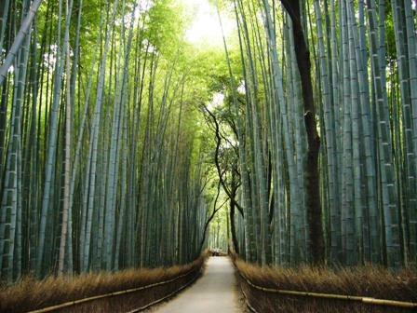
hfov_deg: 52.6
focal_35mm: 35
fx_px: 422
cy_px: 156
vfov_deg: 40.7
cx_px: 208
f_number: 2.8
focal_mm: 5.8
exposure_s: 1/60
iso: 400
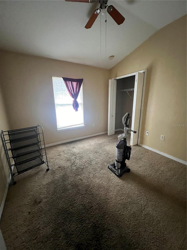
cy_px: 125
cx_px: 94
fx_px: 94
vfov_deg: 106.2
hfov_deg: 89.9
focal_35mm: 13
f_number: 1.8
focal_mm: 1.57
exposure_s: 1/60
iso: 1000
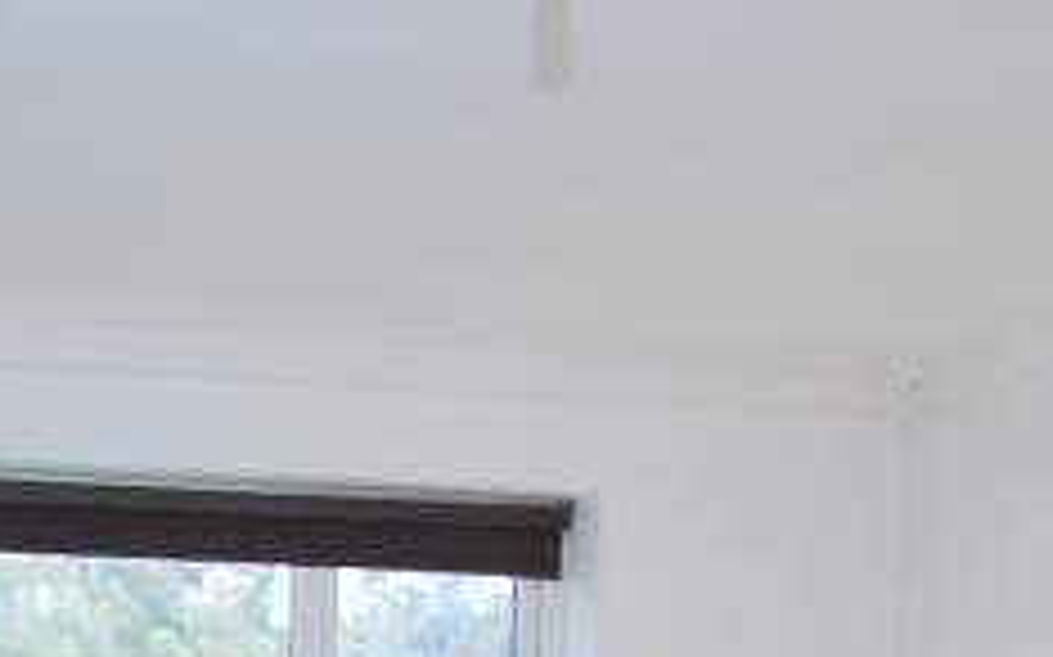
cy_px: 1109
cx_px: 166
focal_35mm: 67
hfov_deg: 29.7
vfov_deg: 16.8
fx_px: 1922
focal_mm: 10
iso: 200
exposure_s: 1/40
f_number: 3.5
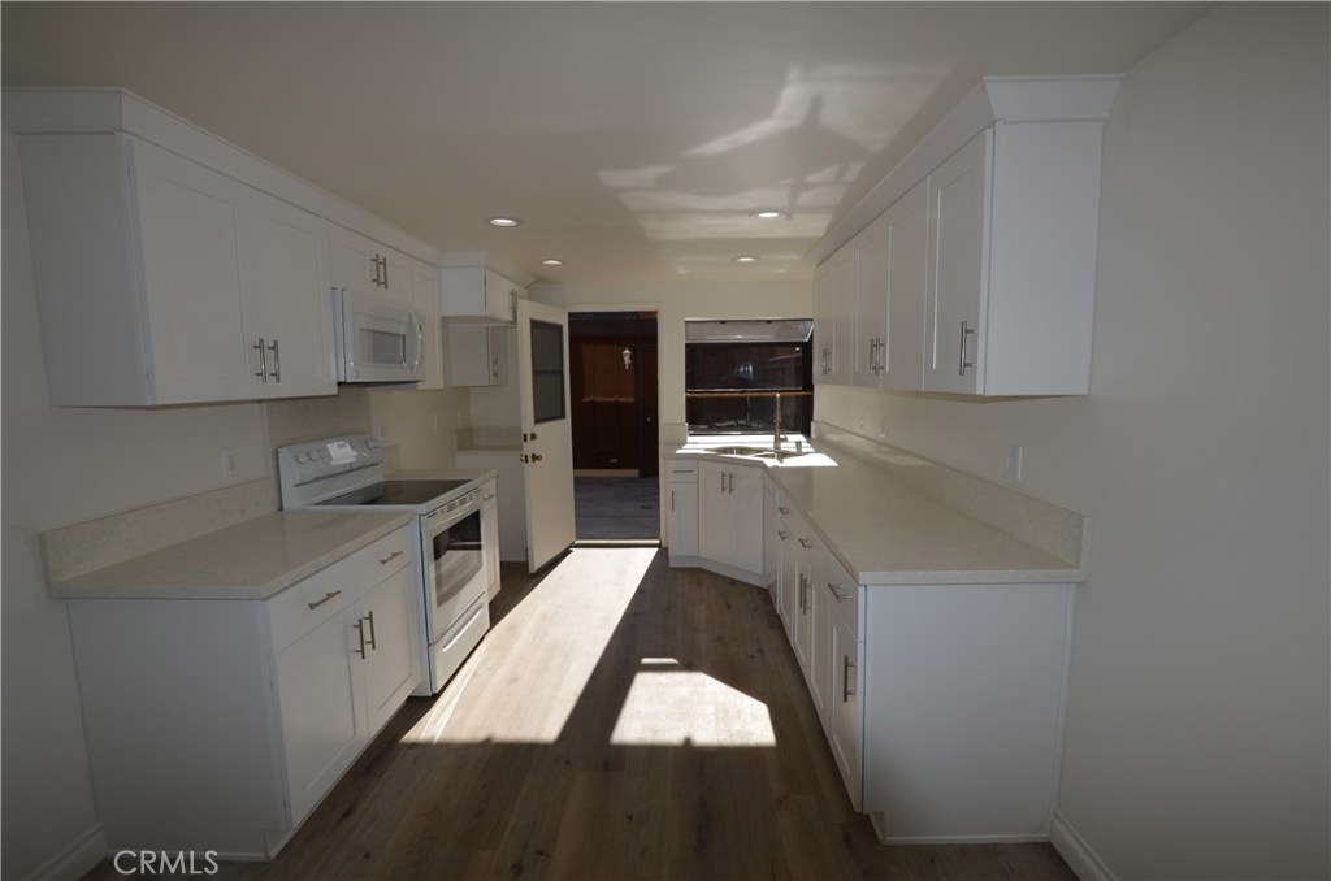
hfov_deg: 100.5
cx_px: 666
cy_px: 440
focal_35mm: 15
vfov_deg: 77.1
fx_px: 553
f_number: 10
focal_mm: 10
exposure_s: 1/200
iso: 100
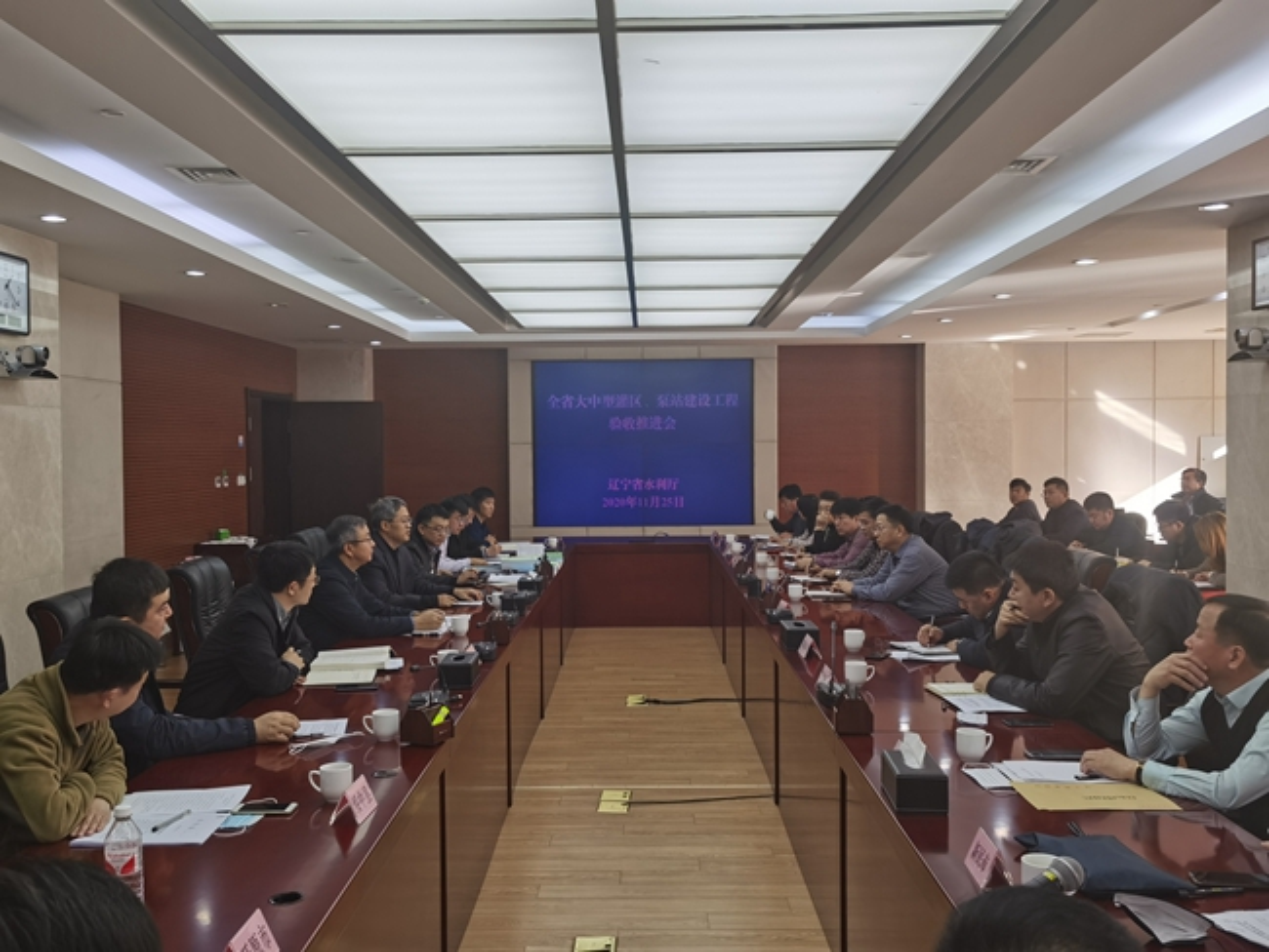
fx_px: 1247
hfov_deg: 53.9
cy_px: 476
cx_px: 634
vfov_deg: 41.8
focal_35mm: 34
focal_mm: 5.56
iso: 50
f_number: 1.6
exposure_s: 1/178
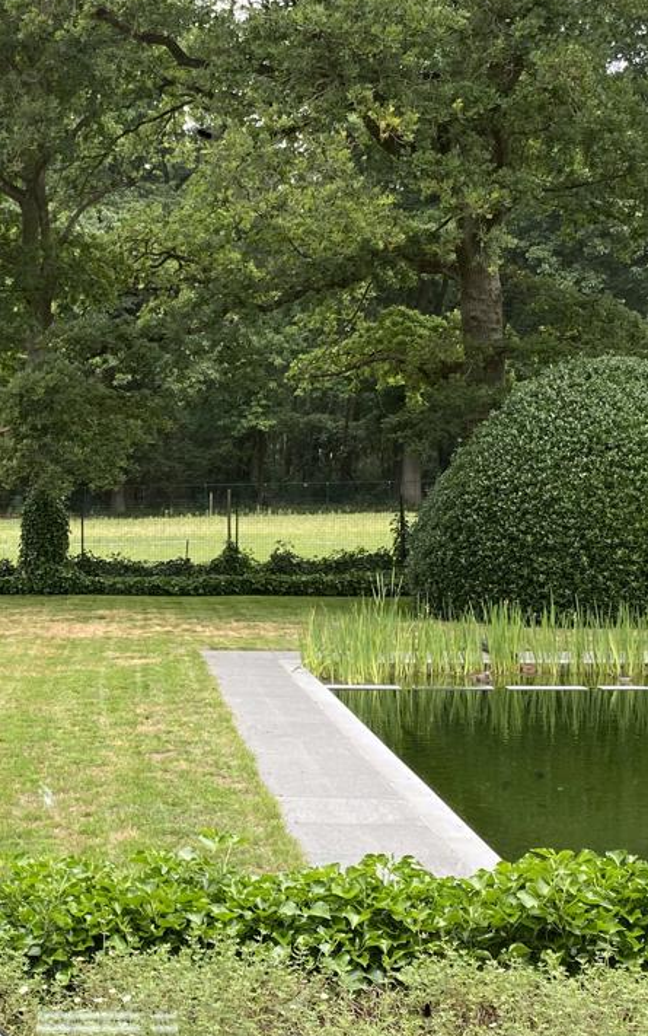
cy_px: 571
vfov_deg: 32.9
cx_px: -1
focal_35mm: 62
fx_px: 1750
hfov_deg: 20.3
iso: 32
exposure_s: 1/161
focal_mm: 4.25
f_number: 1.8
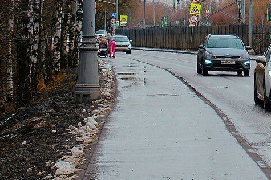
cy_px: -15
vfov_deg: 6.6
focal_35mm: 208
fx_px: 1567
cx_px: 294
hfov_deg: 9.8
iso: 250
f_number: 5.6
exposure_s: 1/125
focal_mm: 55
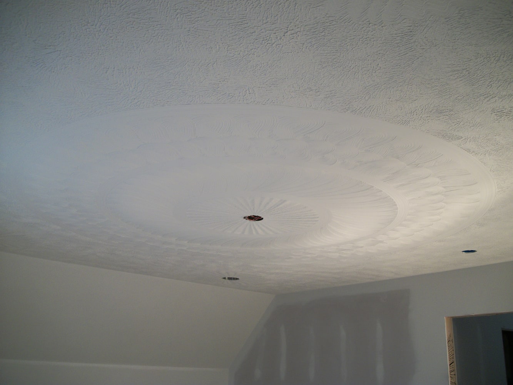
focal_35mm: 32
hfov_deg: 56.8
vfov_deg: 44.2
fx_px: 474
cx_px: 256
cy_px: 192
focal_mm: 5.7
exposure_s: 1/40
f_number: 2.9
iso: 80
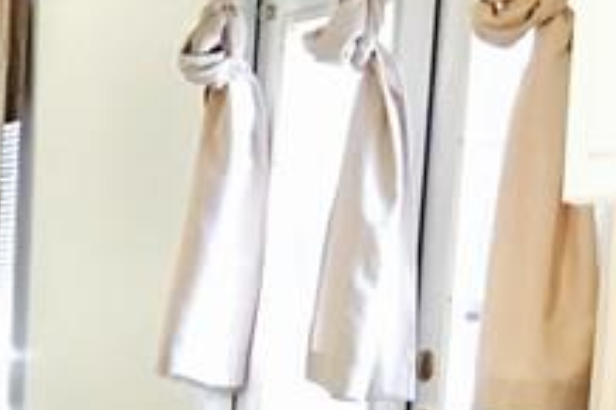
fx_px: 2428
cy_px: 696
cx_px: -407
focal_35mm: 142
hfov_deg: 13.3
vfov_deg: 9.3
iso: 80
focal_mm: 4.15
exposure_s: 1/10
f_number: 2.2
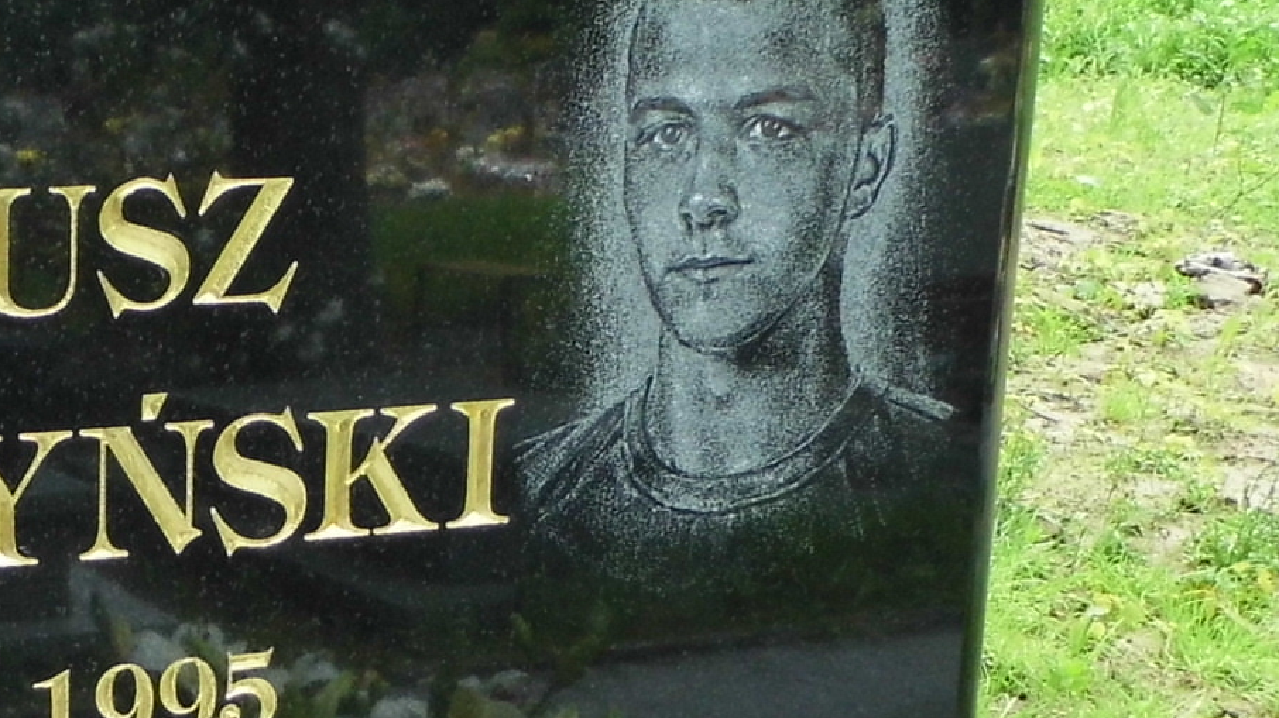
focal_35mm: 77
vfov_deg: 15.4
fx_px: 2611
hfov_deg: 25.7
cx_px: -97
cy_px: 714
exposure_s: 1/160
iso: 100
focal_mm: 4.5
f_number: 3.1
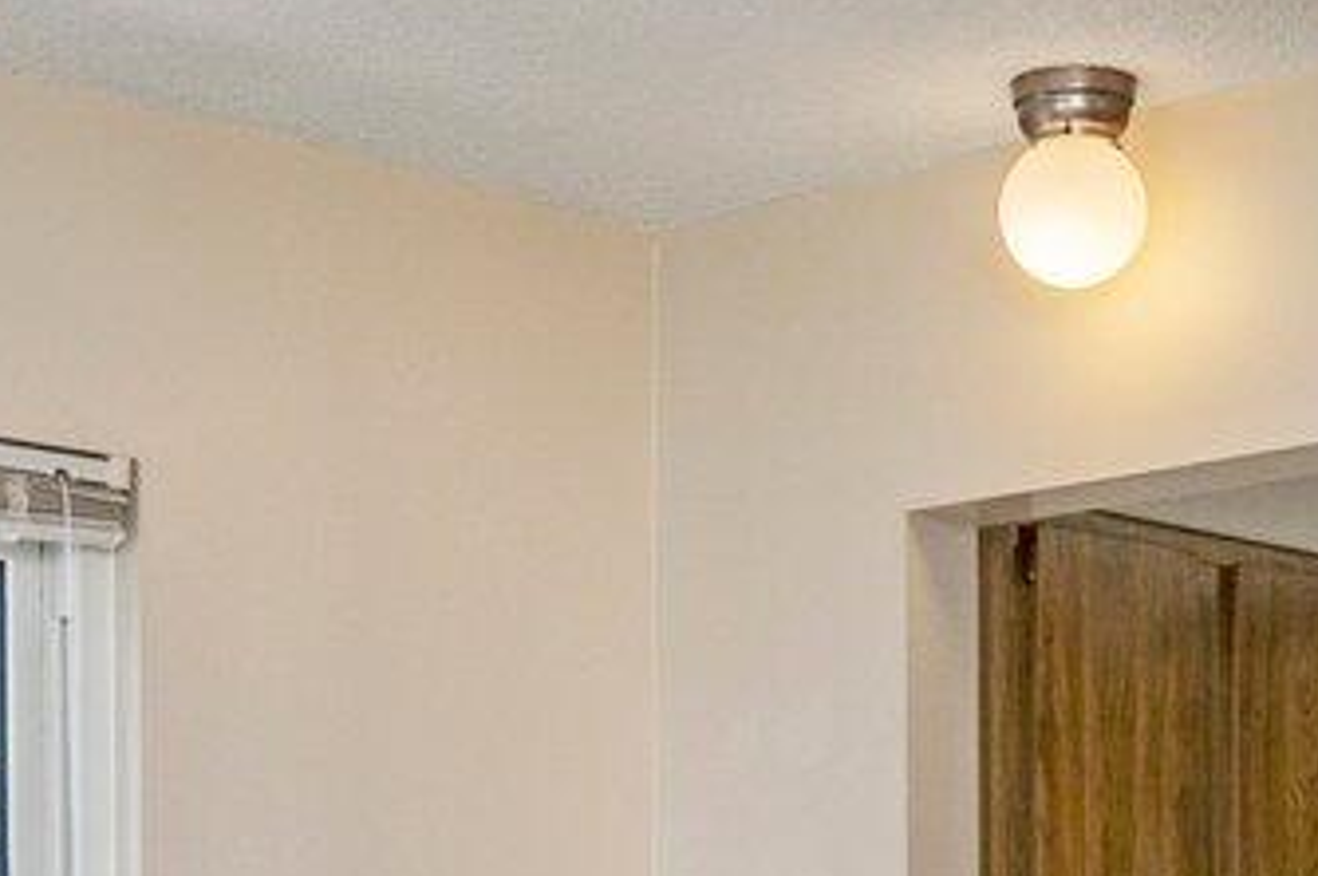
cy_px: 1125
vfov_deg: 13.1
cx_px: 896
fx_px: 3696
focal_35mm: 101
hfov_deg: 20.1
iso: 500
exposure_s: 1/100
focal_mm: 16.5
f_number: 9
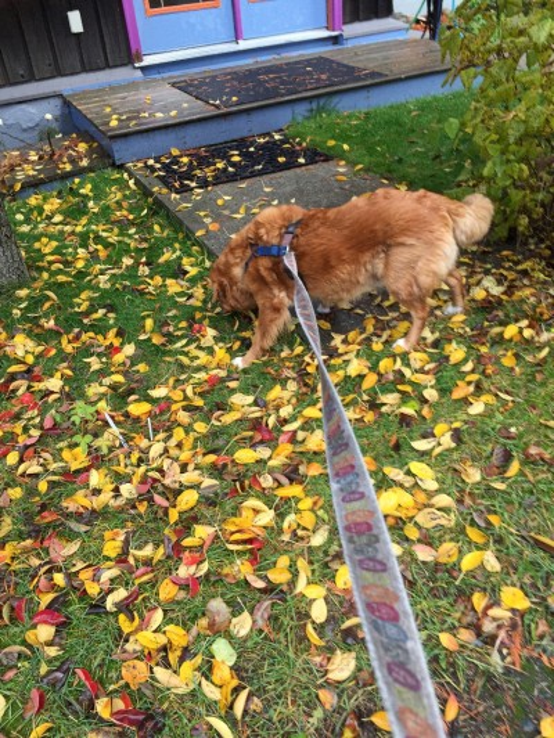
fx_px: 619
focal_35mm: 29
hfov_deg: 48.2
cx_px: 277
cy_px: 369
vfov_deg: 61.6
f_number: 2.2
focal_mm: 4.15
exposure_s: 1/120
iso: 50
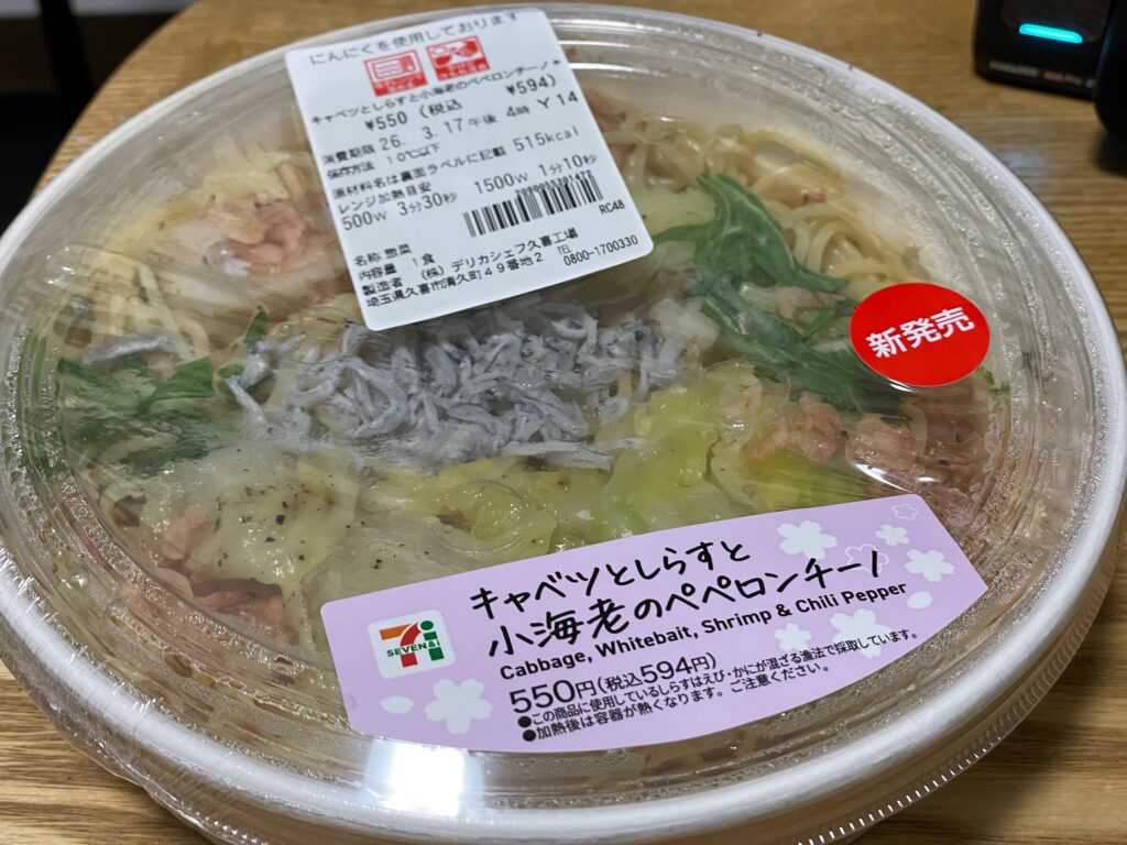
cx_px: 564
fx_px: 1693
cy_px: 422
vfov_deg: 28.0
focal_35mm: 52
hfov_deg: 36.8
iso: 320
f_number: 2
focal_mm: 6
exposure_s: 1/60
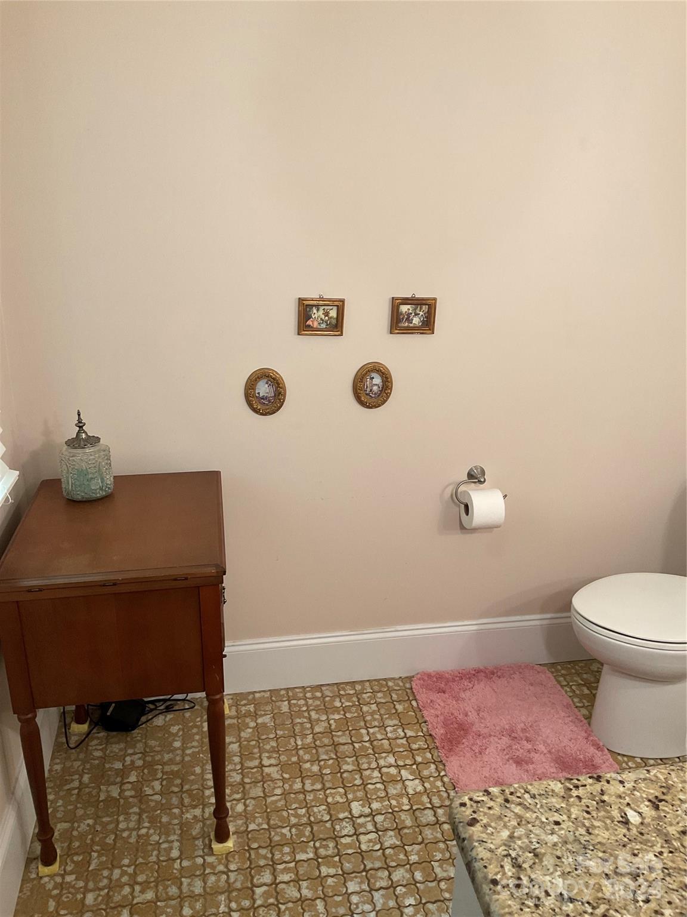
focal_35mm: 29
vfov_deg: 61.7
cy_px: 458
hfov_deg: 48.2
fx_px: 767
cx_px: 344
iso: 64
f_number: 1.8
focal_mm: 3
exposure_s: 1/50
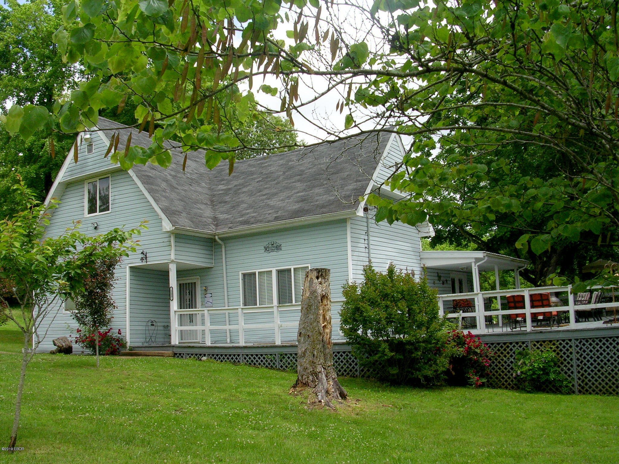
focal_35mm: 38
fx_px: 680
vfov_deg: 37.7
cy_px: 232
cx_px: 310
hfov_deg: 49.0
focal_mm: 5.8
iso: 50
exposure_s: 1/244
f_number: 5.6
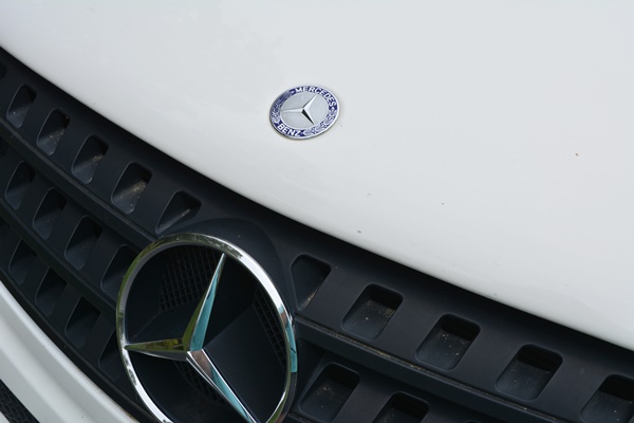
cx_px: 317
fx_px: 845
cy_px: 212
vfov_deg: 28.1
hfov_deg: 41.1
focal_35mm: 48
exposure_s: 1/250
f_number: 8
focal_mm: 32
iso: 180
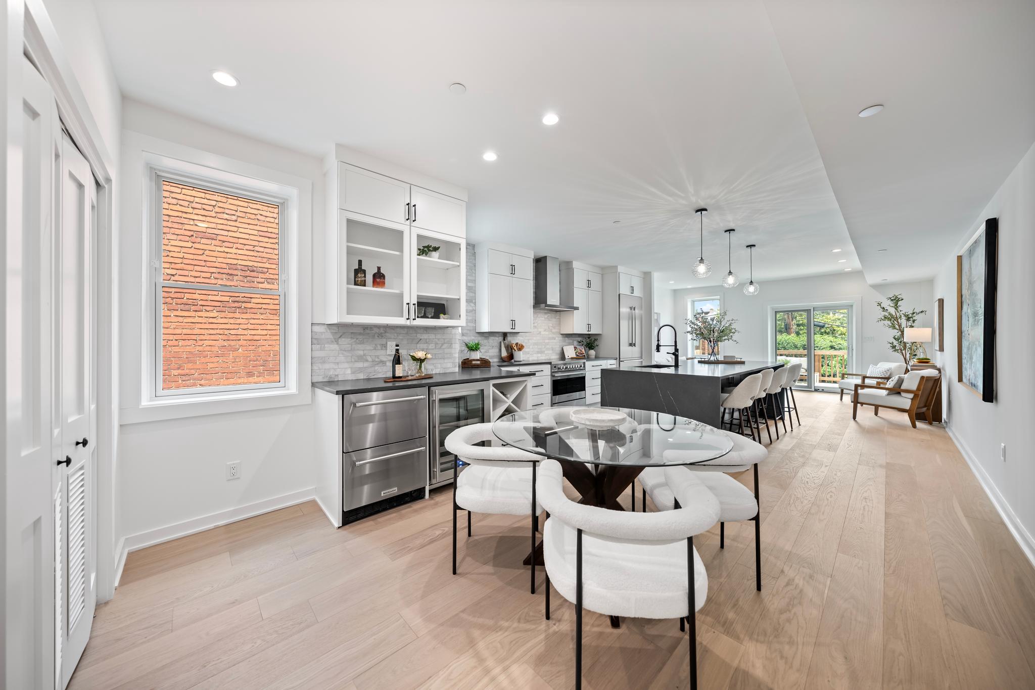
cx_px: 518
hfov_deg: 112.6
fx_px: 345
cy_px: 345
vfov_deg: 90.0
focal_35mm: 12
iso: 800
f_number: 4
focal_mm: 12
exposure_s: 1/30
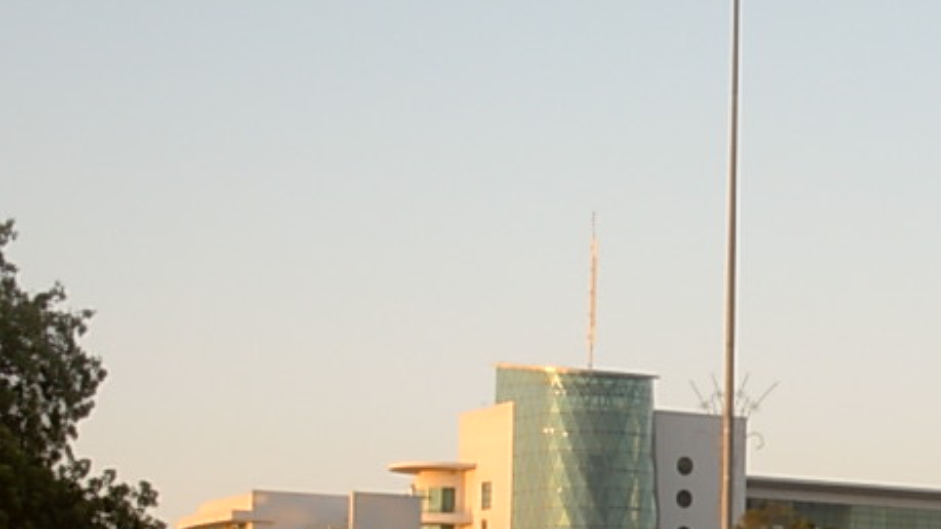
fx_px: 3518
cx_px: 1033
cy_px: 621
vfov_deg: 8.5
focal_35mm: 141
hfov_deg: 14.9
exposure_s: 1/105
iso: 50
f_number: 3.3
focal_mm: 9.5
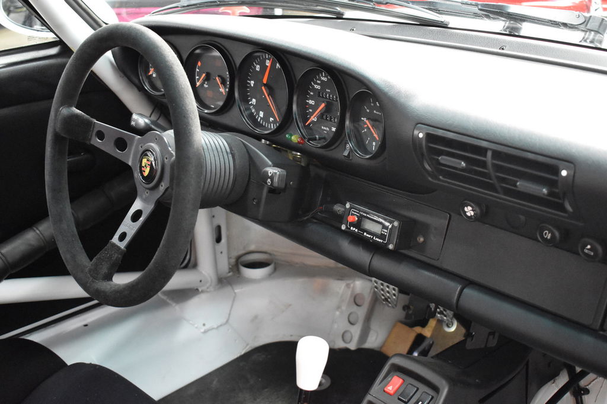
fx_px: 784
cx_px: 304
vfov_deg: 28.9
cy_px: 202
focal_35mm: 46
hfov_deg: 42.3
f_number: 4.2
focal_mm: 31
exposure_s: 1/50
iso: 5600
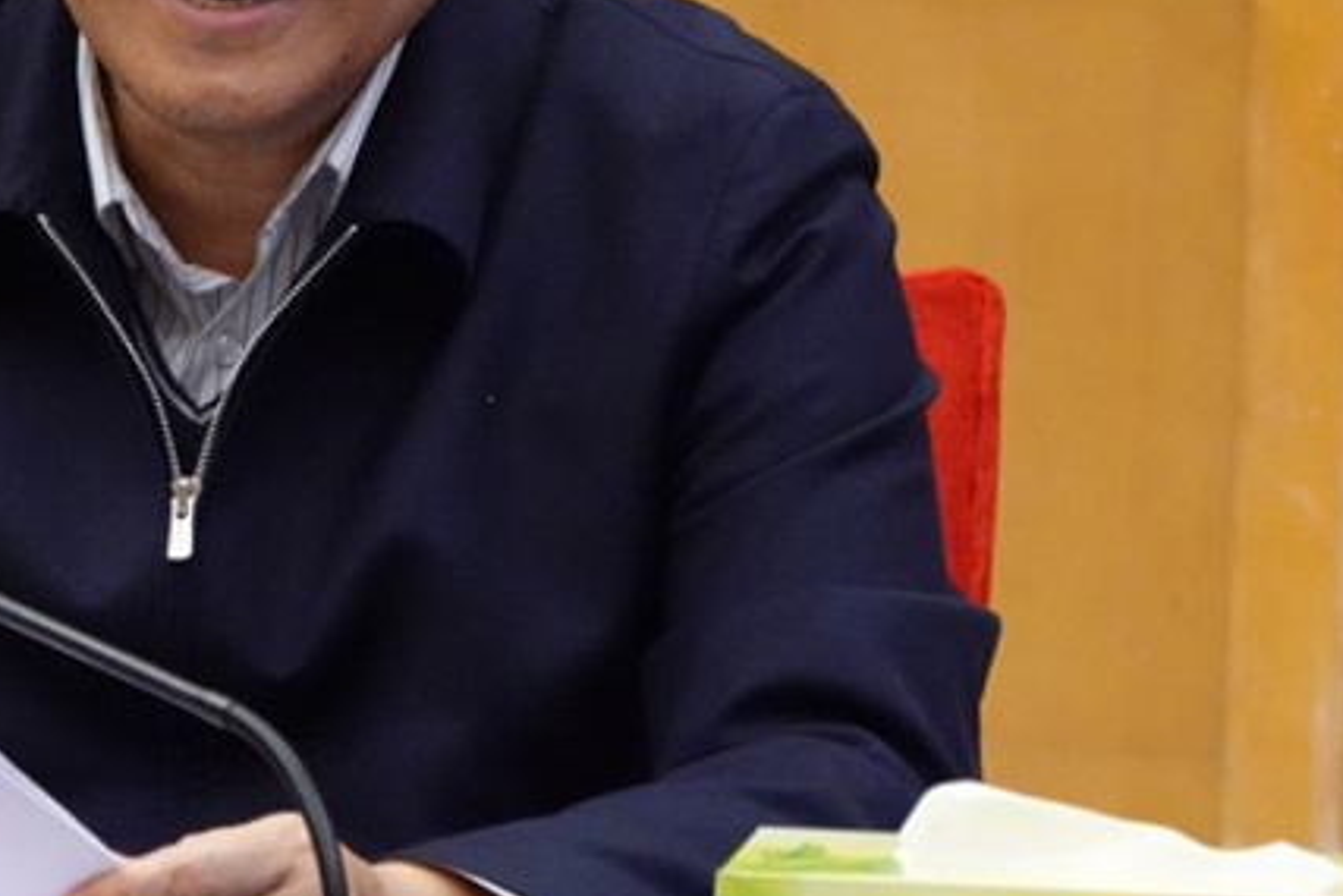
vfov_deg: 5.1
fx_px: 10150
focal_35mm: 272
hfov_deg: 7.6
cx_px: 157
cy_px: 277
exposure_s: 1/320
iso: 3200
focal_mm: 46.97
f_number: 4.5
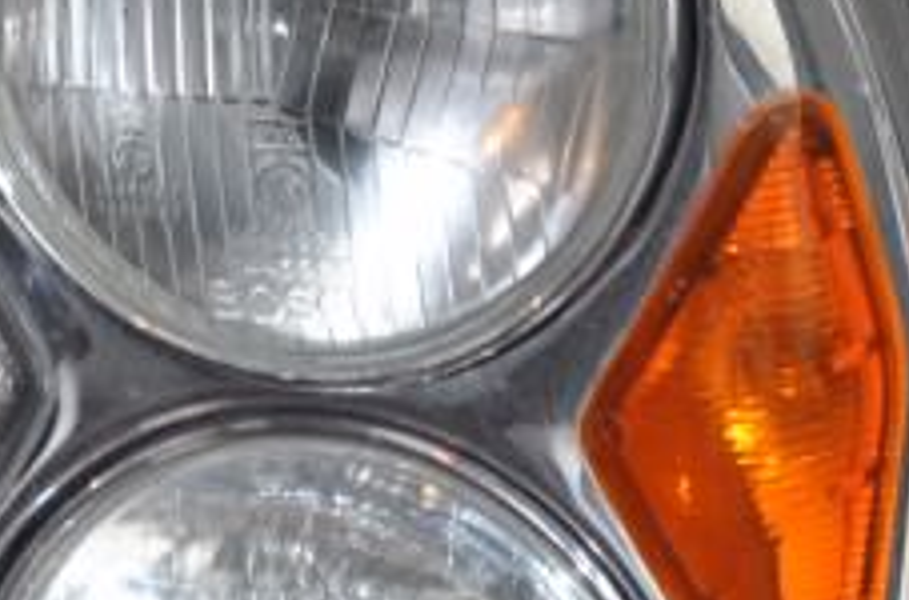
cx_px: 288
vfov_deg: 4.0
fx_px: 8536
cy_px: 504
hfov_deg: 6.1
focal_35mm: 339
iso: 560
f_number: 4
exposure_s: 1/60
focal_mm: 50
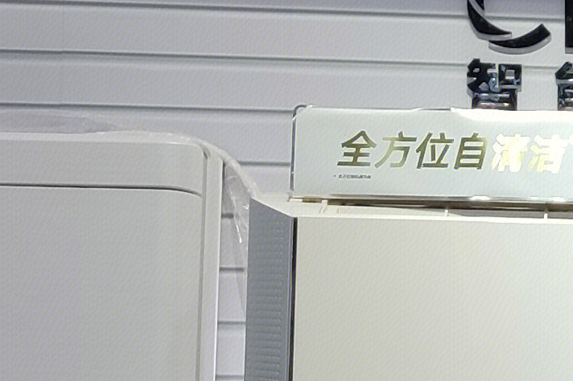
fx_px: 2418
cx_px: 995
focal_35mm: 152
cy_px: 189
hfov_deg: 12.5
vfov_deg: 9.0
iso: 126
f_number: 1.75
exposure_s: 1/100
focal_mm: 4.75
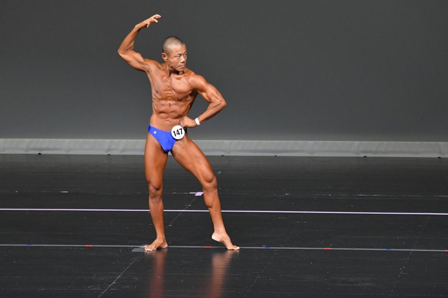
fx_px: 3881
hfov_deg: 6.6
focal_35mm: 312
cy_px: 147
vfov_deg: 4.4
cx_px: 221
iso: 4000
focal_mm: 200
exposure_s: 1/400
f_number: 5.6
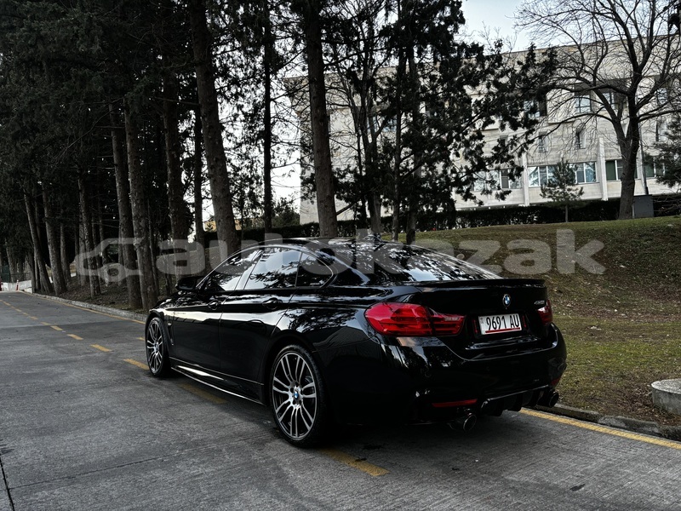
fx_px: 511
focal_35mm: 26
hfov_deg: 67.3
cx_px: 340
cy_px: 256
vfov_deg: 53.1
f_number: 1.6
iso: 125
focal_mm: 5.96
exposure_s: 1/104
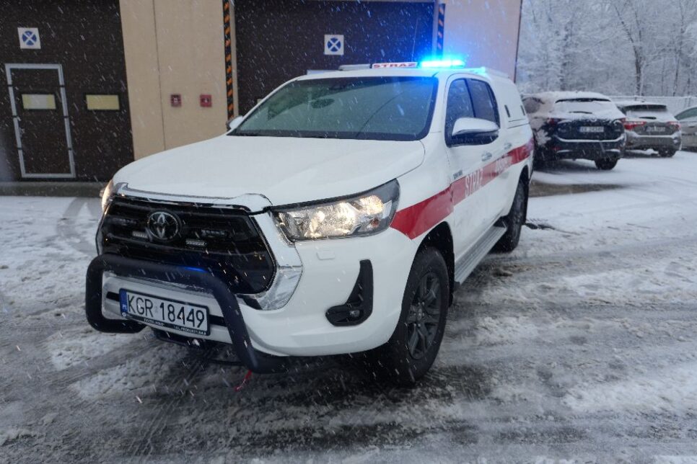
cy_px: 232
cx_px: 348
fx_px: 523
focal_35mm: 27
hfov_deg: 67.4
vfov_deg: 47.9
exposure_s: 1/160
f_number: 4
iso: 320
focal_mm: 18
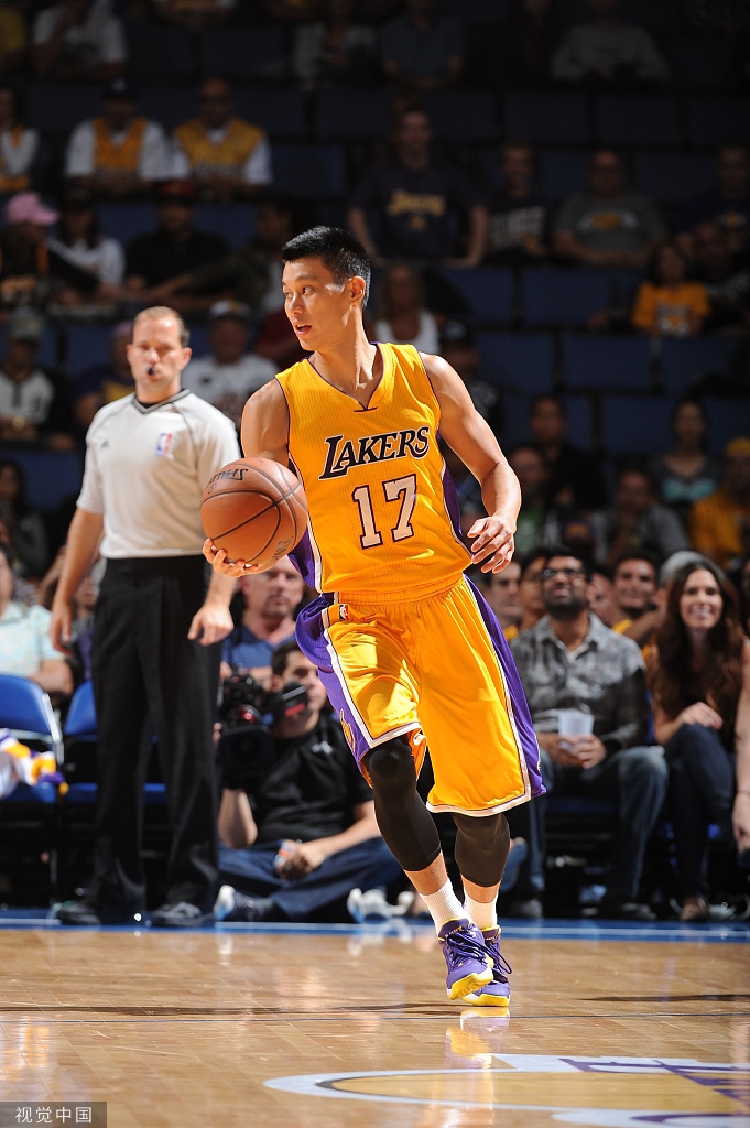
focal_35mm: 330
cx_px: 375
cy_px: 564
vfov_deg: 6.2
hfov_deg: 4.2
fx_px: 10329
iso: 320
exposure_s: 1/250
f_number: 5.6
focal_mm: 330
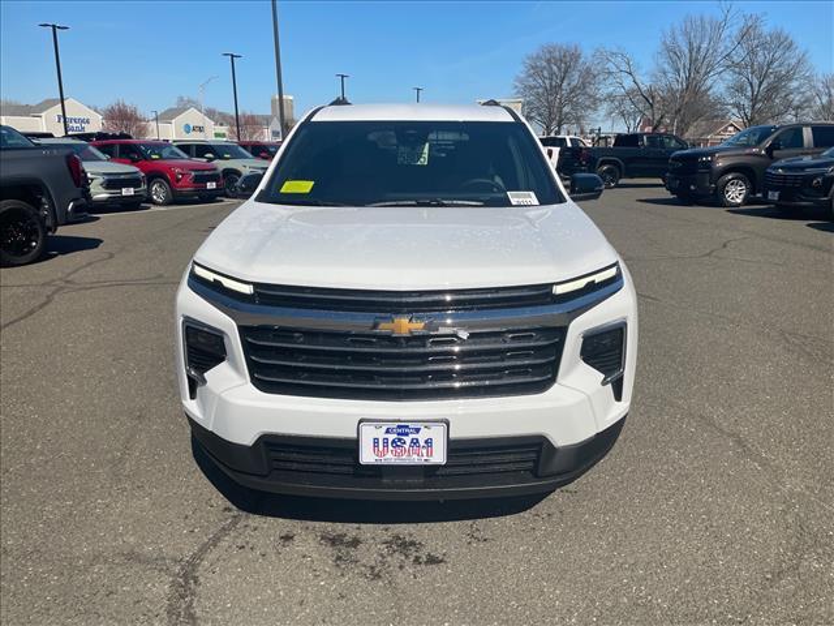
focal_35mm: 26
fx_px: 626
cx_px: 417
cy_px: 313
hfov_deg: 67.3
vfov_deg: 53.1
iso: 32
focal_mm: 4.2
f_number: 1.6
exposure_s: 1/2959
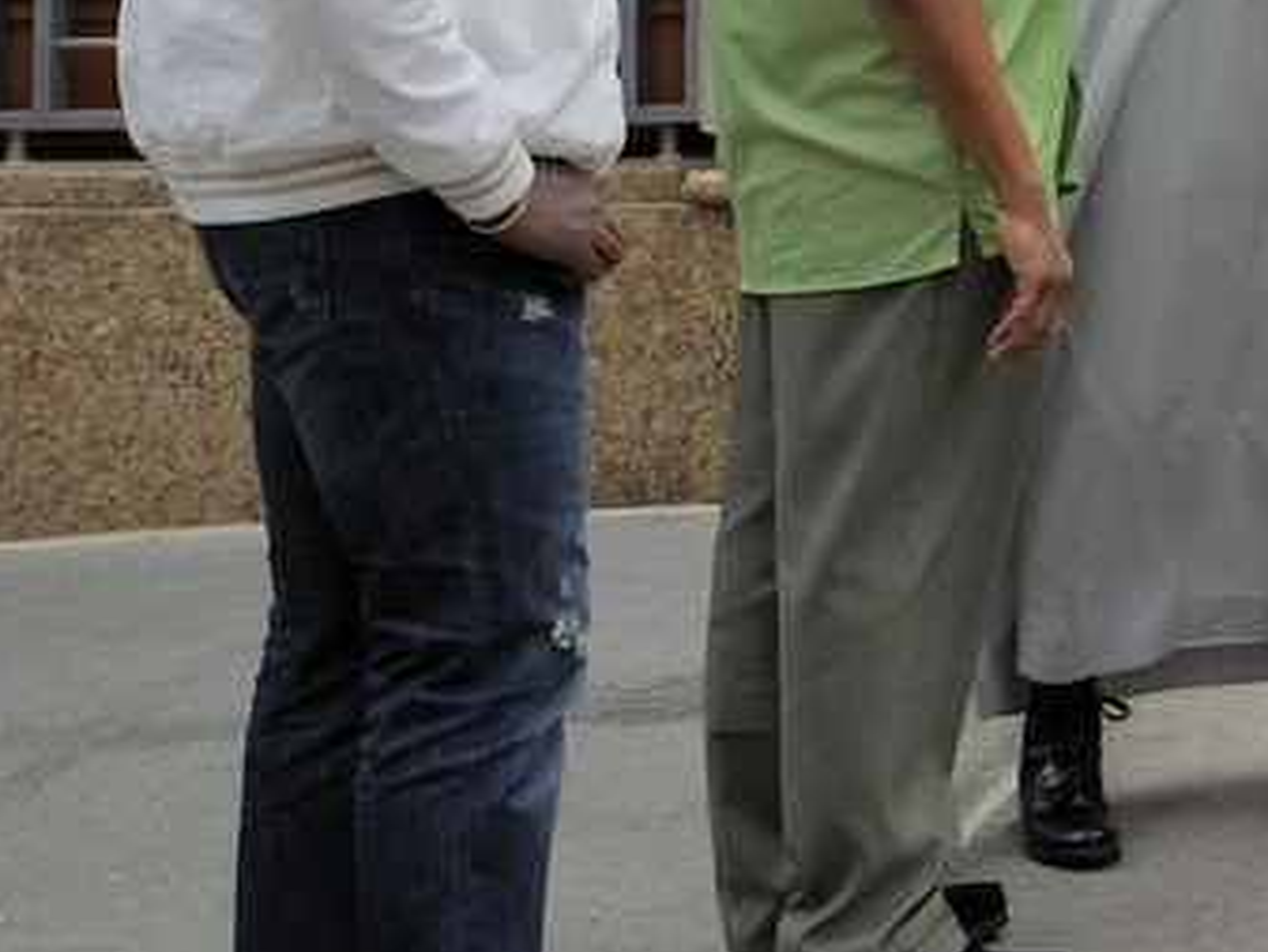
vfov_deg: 9.8
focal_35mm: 146
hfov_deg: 11.8
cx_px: 2668
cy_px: -598
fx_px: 5350
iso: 200
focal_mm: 32
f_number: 18
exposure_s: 1/60
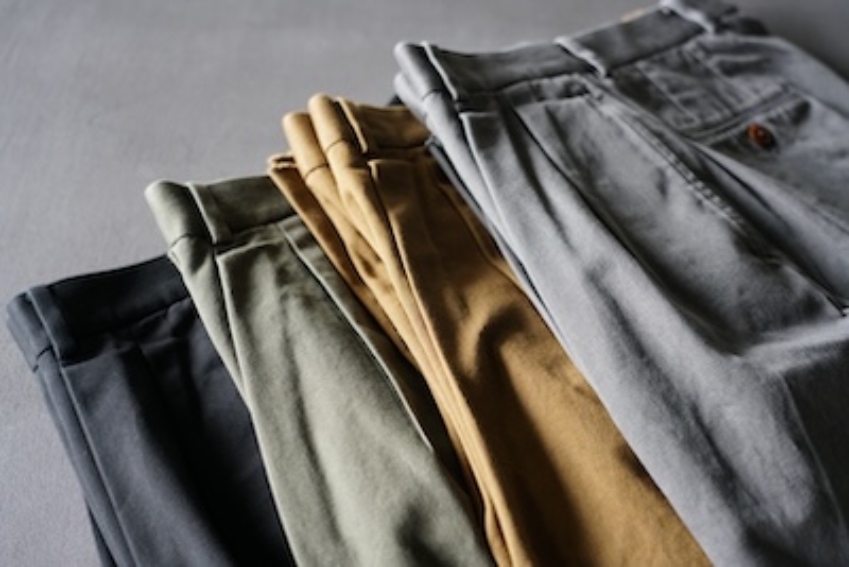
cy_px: 284
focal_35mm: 40
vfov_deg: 33.4
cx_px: 424
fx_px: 944
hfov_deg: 48.4
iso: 1250
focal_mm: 40
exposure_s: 1/160
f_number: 4
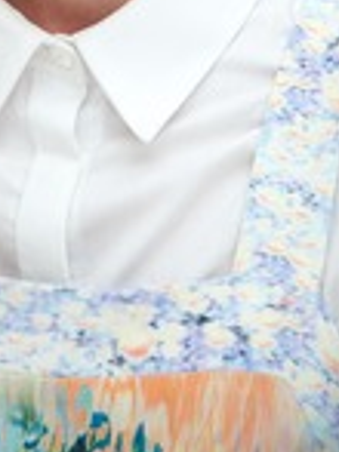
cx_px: 65
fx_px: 6512
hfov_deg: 3.0
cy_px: -126
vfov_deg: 4.0
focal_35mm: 498
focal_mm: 190
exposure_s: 1/100
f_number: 5.6
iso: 500
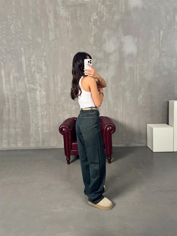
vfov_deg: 71.6
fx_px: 164
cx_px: 88
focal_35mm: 24
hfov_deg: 56.8
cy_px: 118
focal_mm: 6.76
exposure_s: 1/121
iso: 125
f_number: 1.78
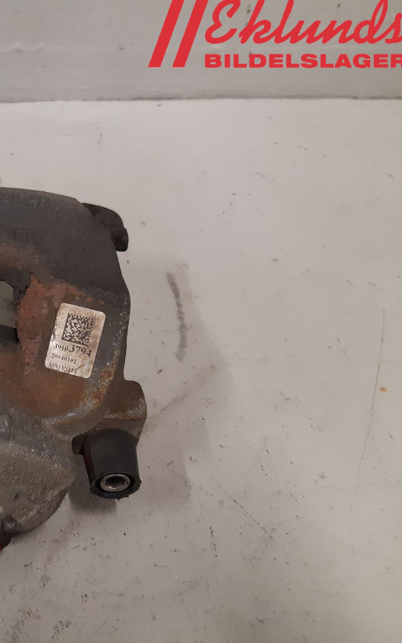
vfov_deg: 52.8
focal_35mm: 37
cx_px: -25
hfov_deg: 31.2
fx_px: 649
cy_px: 320
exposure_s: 1/50
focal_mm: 3.93
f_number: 1.7
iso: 160
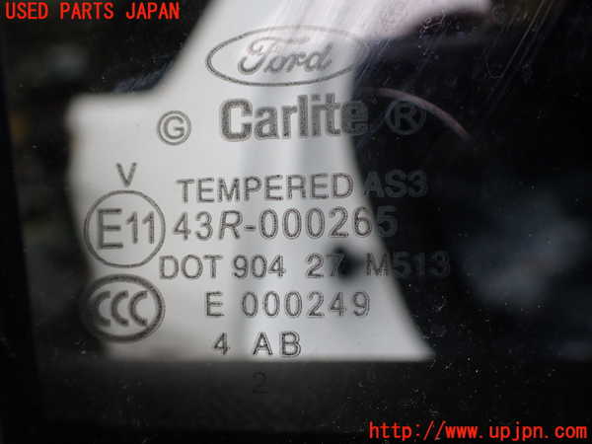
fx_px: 513
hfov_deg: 60.0
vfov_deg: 46.8
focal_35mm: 30
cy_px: 222
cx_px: 296
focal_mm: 5.4
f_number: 2.3
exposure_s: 1/160
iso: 100
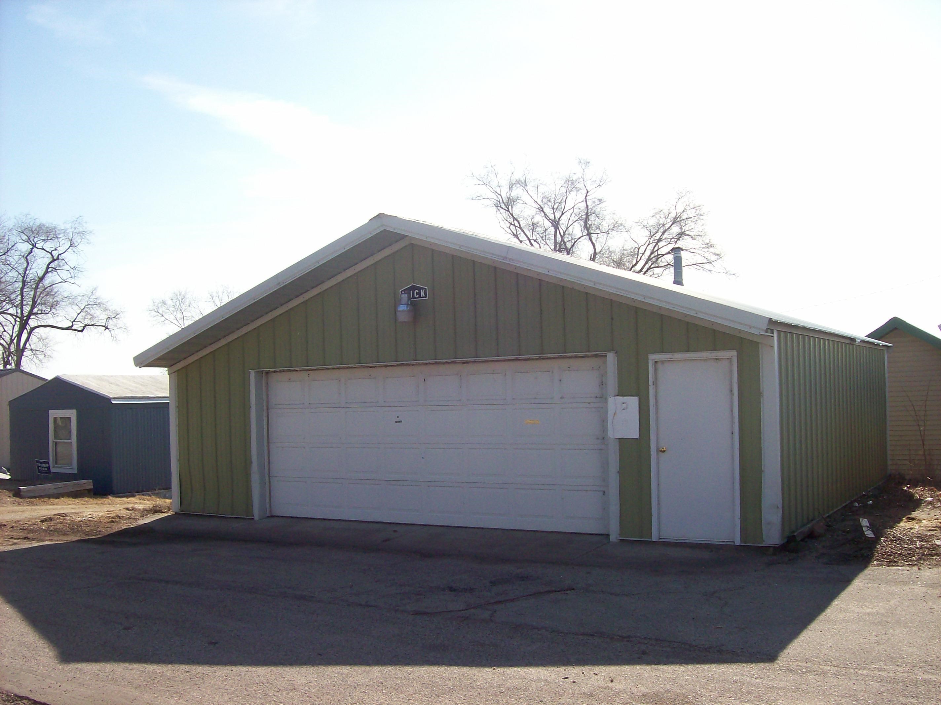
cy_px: 352
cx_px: 470
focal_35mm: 36
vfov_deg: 39.6
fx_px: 978
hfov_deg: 51.4
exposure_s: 1/593
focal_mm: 6
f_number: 4.8
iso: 80
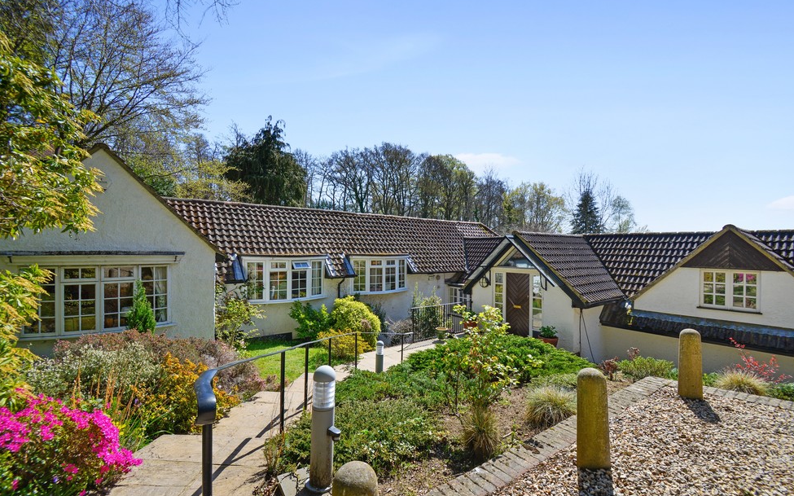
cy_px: 268
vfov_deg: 74.6
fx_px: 325
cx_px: 394
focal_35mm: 15
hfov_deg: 101.5
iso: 200
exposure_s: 1/400
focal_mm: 14
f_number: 11
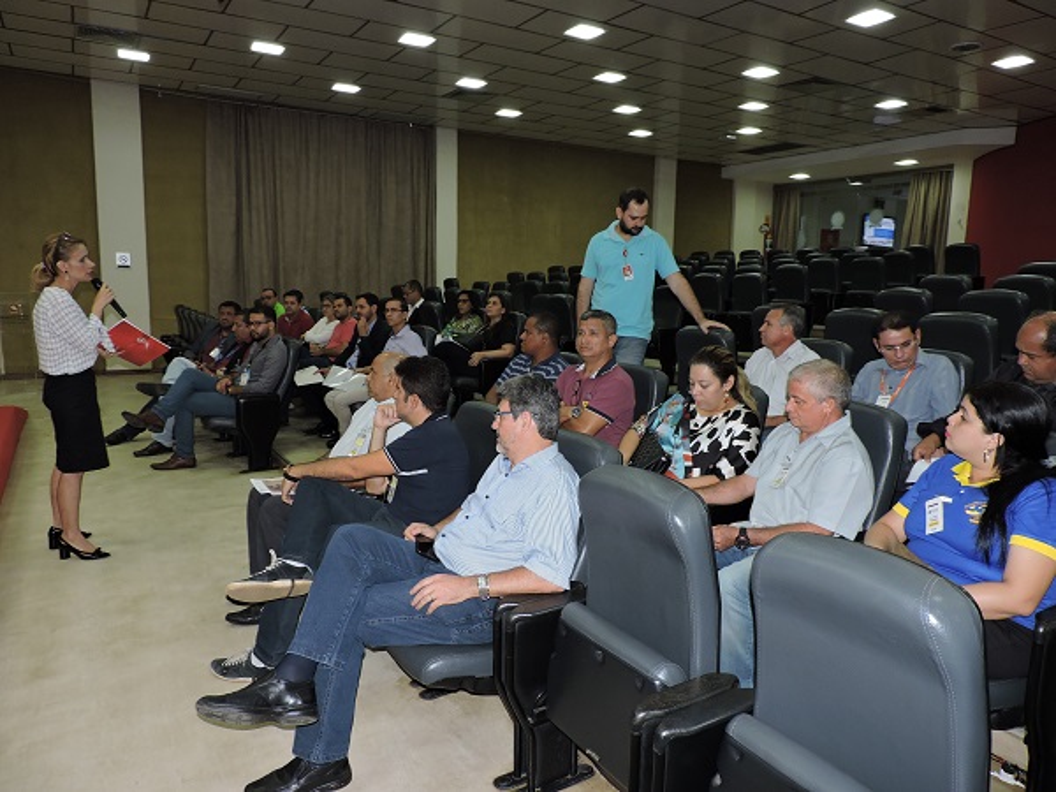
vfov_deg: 56.8
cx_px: 528
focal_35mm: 24
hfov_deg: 71.6
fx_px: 732
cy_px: 396
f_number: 3
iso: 200
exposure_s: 1/30
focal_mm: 4.3
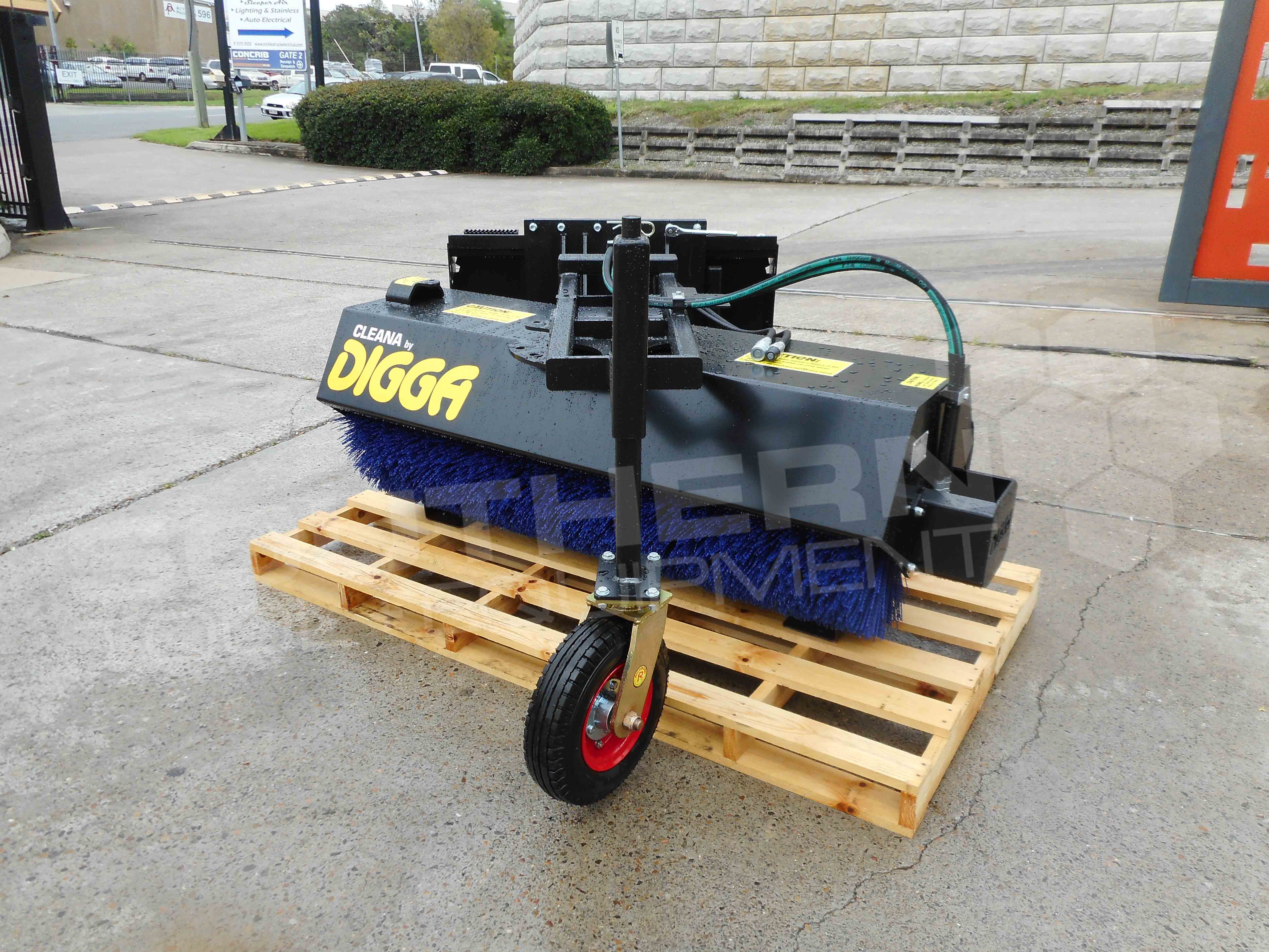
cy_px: 476
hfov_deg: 69.4
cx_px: 634
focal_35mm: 25
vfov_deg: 54.9
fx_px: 916
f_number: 3.7
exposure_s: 1/320
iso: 80
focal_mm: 4.5
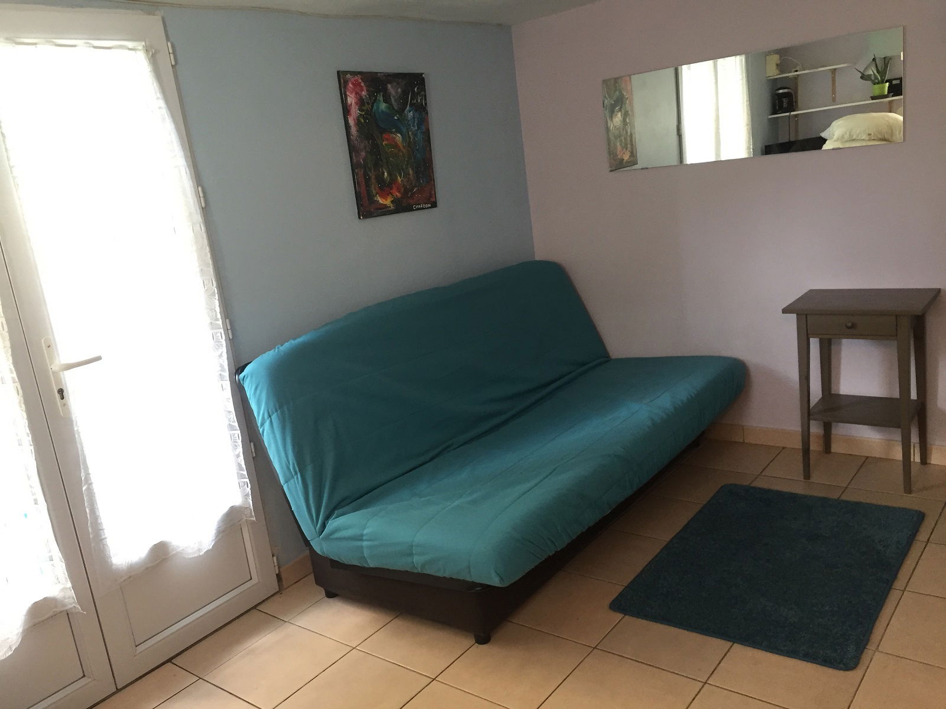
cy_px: 354
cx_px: 473
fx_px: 793
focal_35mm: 29
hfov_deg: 61.7
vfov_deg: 48.2
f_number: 2.2
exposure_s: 1/33
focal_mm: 4.15
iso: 160
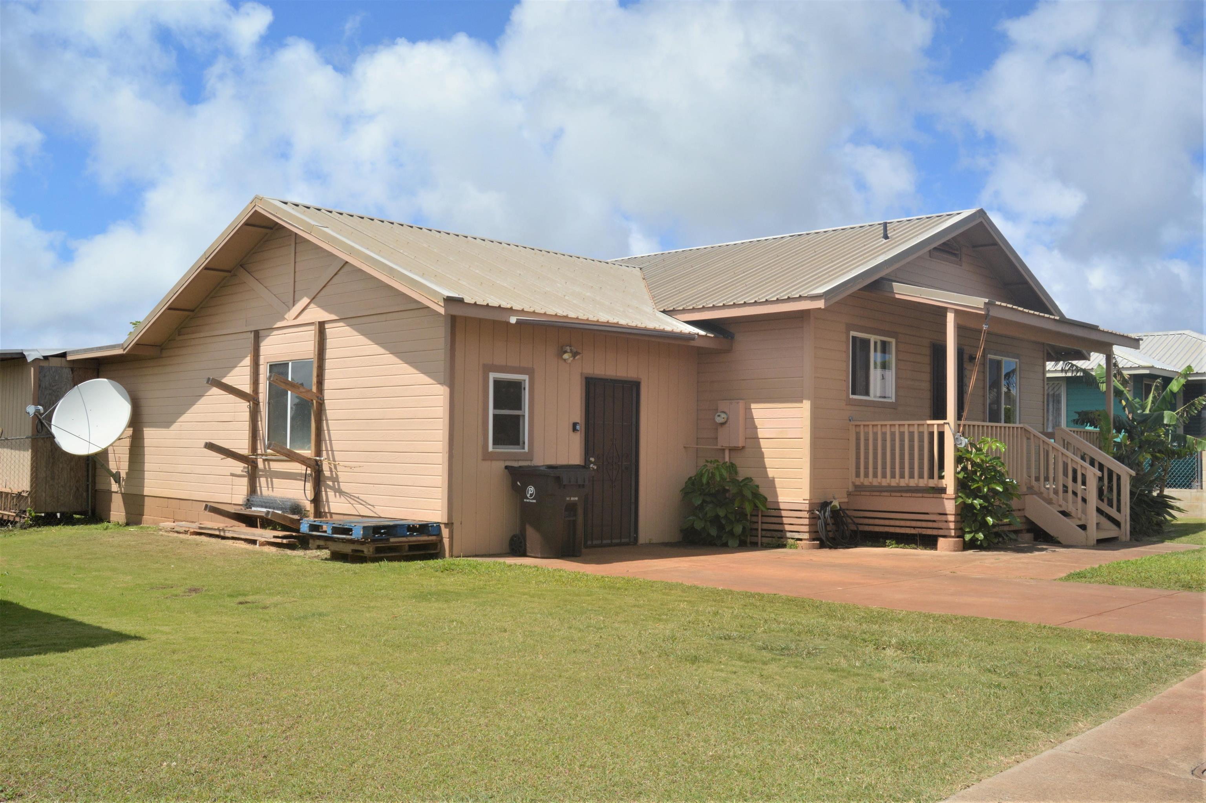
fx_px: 1105
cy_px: 402
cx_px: 603
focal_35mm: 33
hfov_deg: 57.2
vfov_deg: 40.0
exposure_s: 1/640
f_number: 13
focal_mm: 22
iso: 400
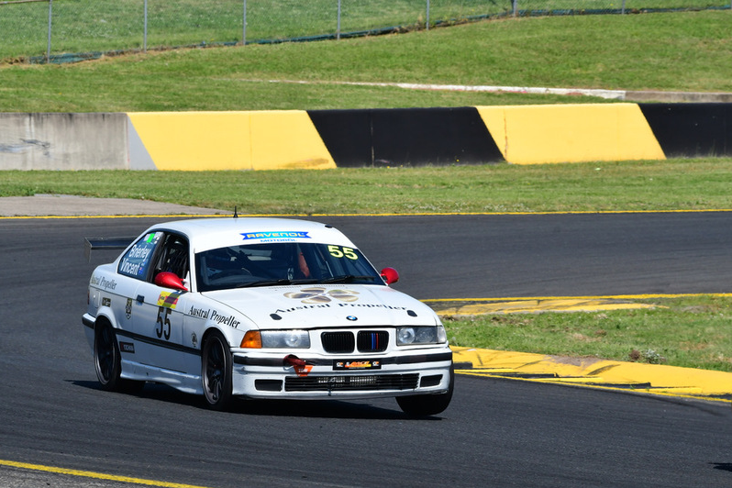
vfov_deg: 4.6
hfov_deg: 6.8
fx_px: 6120
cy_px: 244
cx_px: 366
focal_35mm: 301
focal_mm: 200
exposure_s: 1/640
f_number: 11
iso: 400
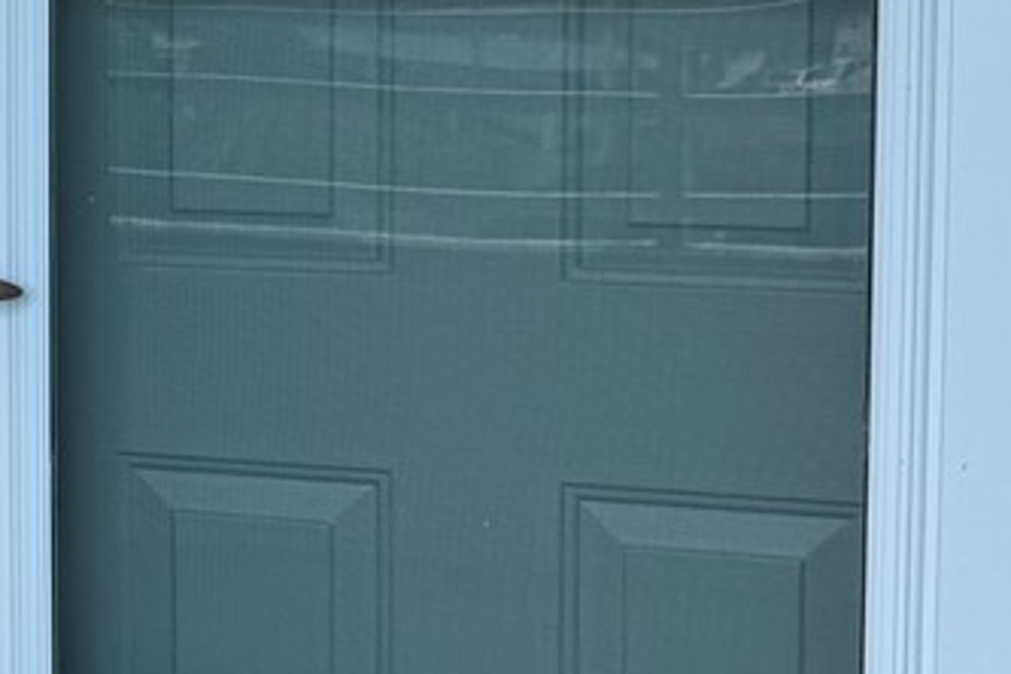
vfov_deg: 11.4
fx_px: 3370
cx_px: -902
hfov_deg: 14.6
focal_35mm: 120
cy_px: 164
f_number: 1.78
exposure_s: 1/765
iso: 80
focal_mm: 6.76
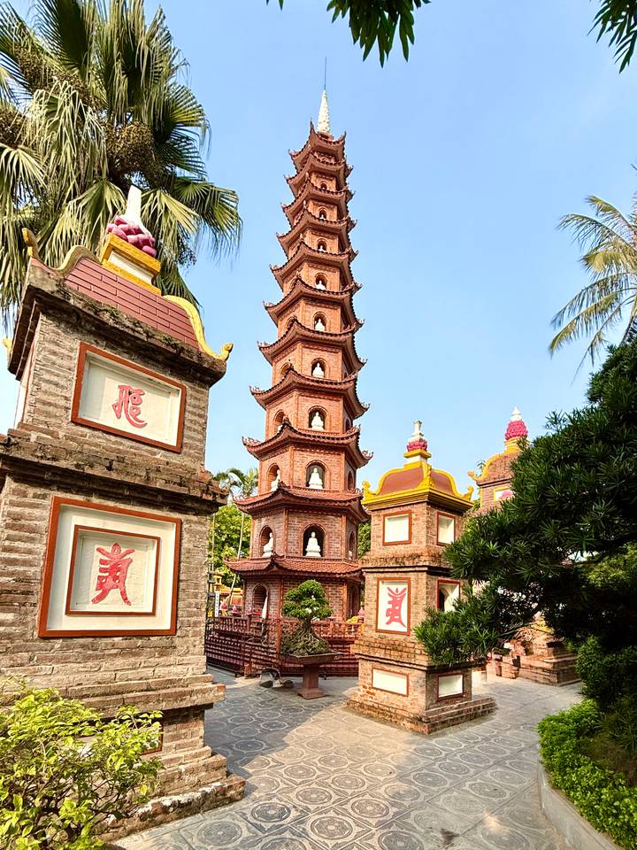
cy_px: 425
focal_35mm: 14
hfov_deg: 85.7
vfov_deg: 102.1
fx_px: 344
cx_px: 318
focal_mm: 2.22
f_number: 2.2
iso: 50
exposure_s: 1/1105
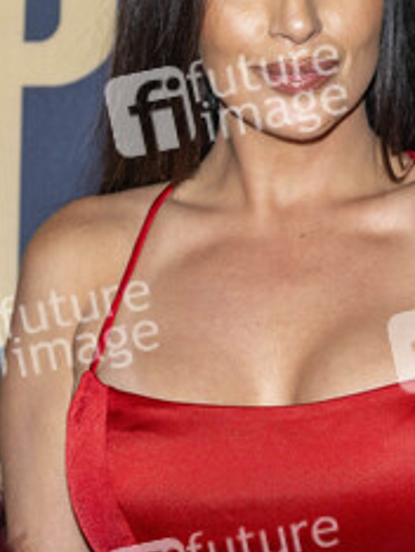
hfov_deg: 12.0
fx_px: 1963
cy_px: 219
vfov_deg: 16.0
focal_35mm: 123
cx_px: 295
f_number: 5.6
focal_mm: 75
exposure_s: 1/200
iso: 800
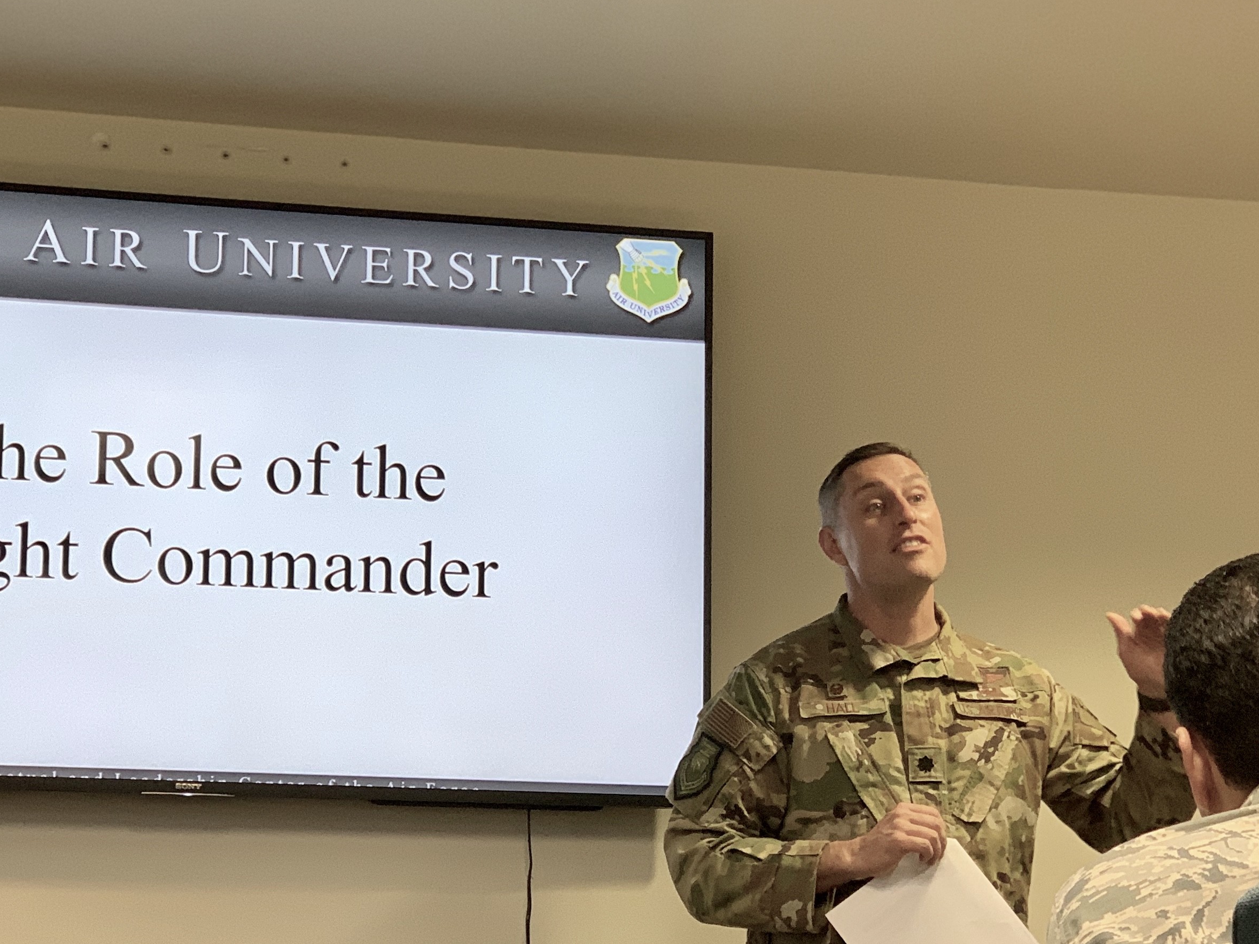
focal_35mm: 89
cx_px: 697
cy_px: 607
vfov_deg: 16.6
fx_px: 3237
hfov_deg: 22.0
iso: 100
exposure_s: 1/60
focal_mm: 6
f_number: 2.4
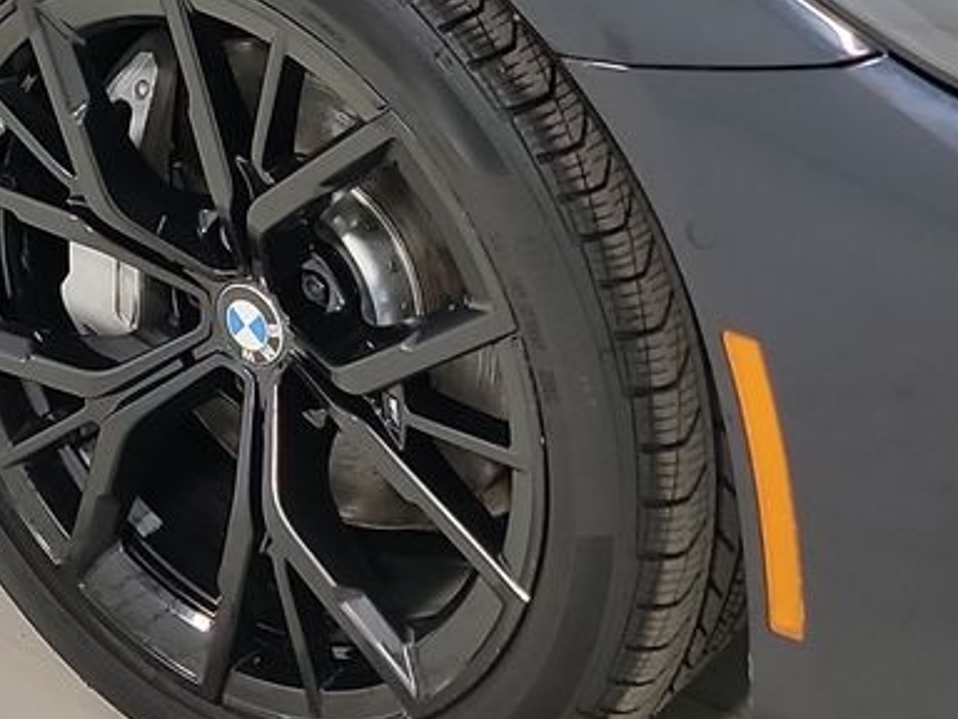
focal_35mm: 100
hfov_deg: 19.4
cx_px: 197
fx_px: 2768
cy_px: -247
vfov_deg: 14.1
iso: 307
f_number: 1.8
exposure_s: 1/59
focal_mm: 6.7
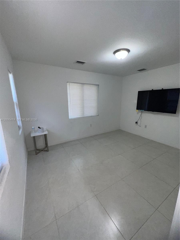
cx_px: 90
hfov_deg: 89.9
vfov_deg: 106.2
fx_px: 90
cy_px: 120
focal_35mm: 13
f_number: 1.8
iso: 80
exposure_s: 1/120
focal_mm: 1.57
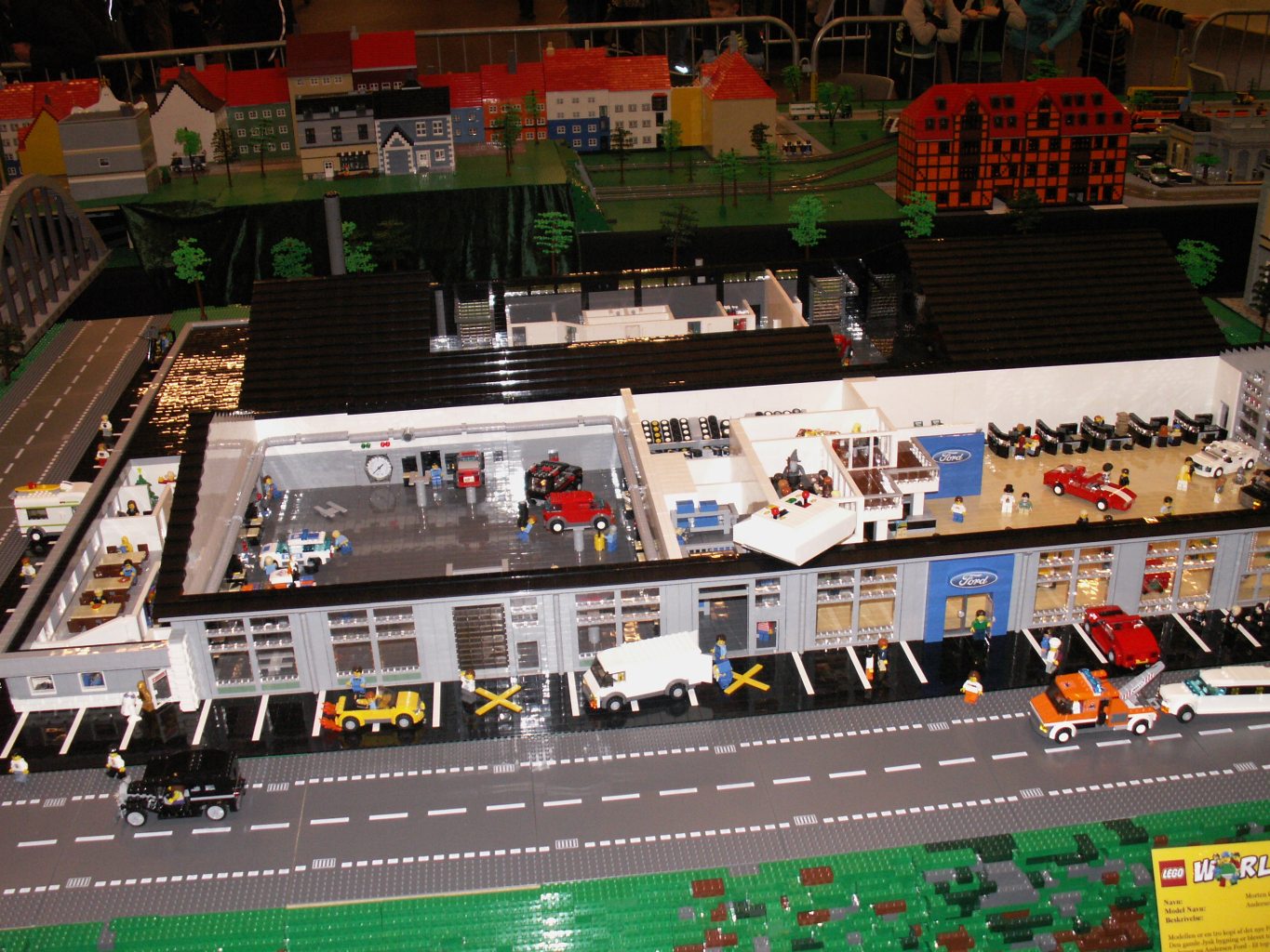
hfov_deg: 52.6
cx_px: 635
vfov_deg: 40.7
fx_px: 1284
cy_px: 476
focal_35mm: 35
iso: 160
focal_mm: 5.86
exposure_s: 1/60
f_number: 2.8
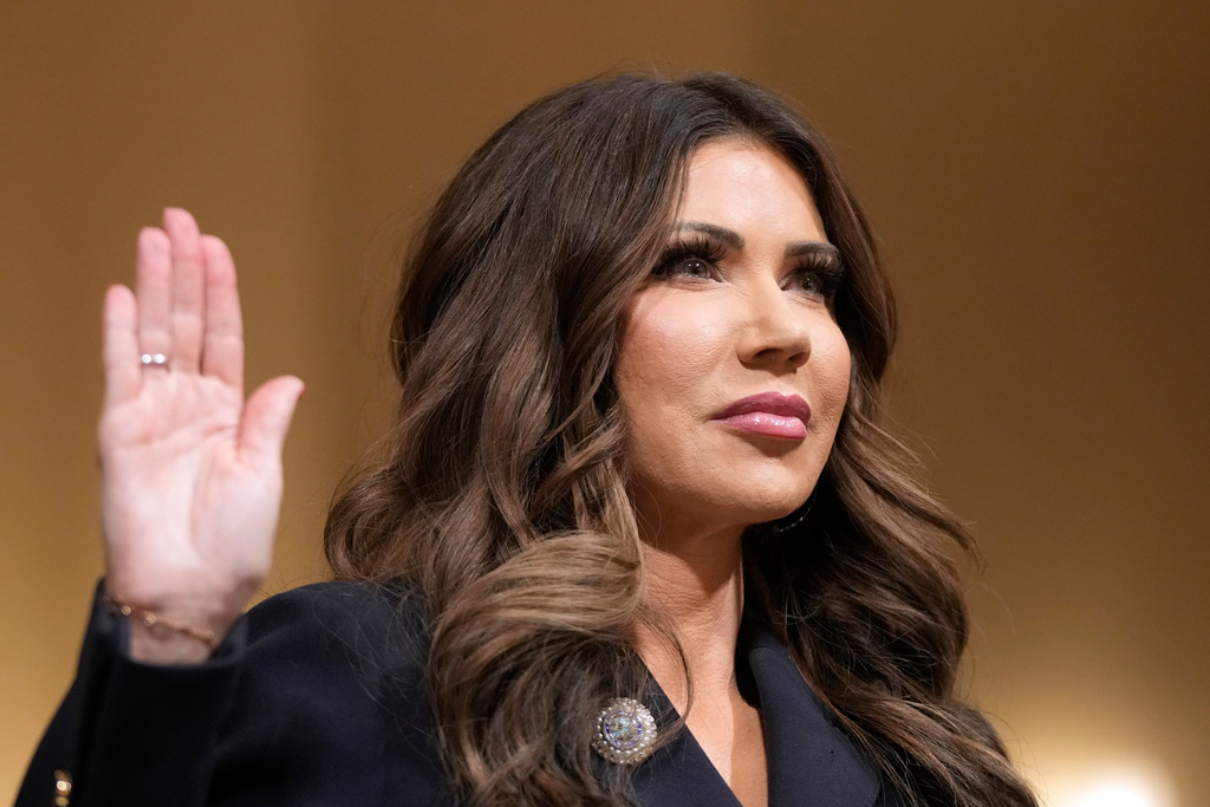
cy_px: 404
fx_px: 5983
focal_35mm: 178
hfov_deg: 11.5
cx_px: 605
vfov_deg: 7.7
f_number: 2.8
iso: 3200
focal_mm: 119
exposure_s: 1/800
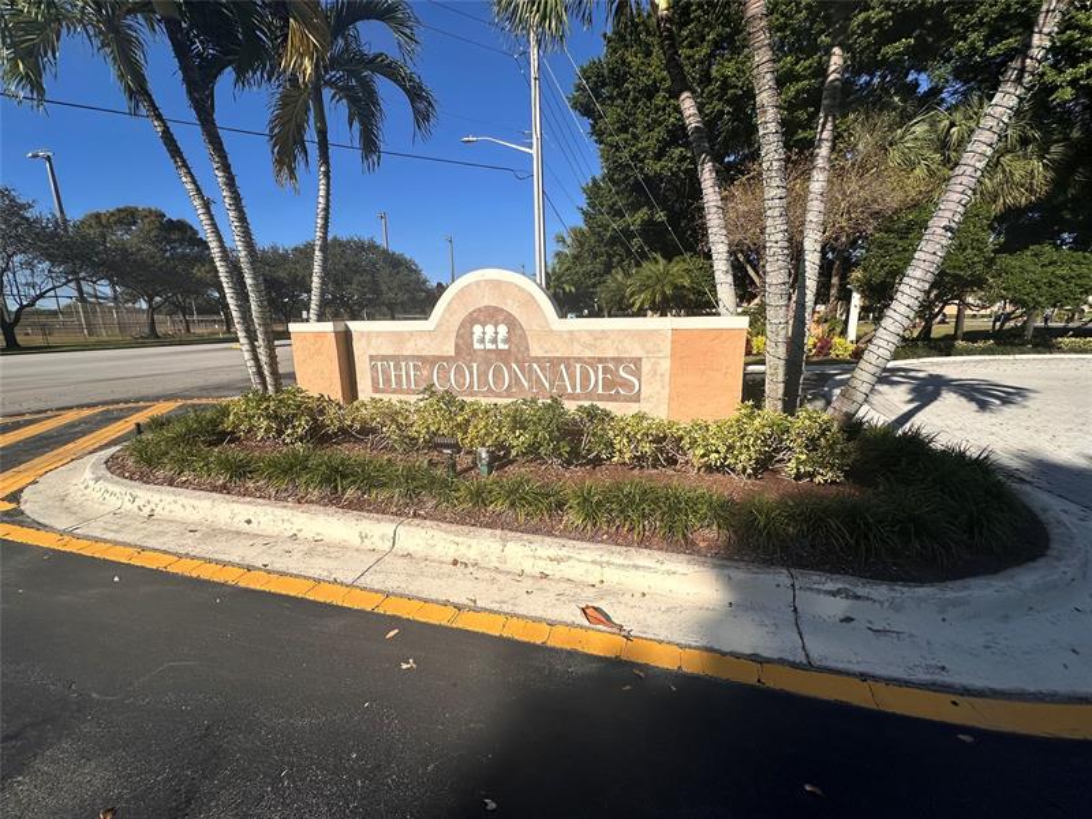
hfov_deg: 102.1
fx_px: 442
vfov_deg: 85.7
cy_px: 410
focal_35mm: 14
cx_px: 546
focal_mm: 2.22
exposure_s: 1/4000
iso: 50
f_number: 2.2
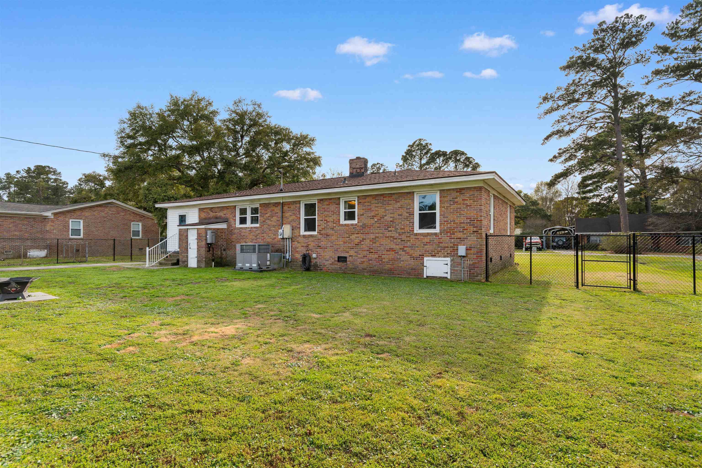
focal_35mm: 18
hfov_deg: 90.0
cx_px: 351
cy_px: 234
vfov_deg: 67.4
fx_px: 351
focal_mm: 12
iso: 100
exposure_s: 1/200
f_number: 7.1
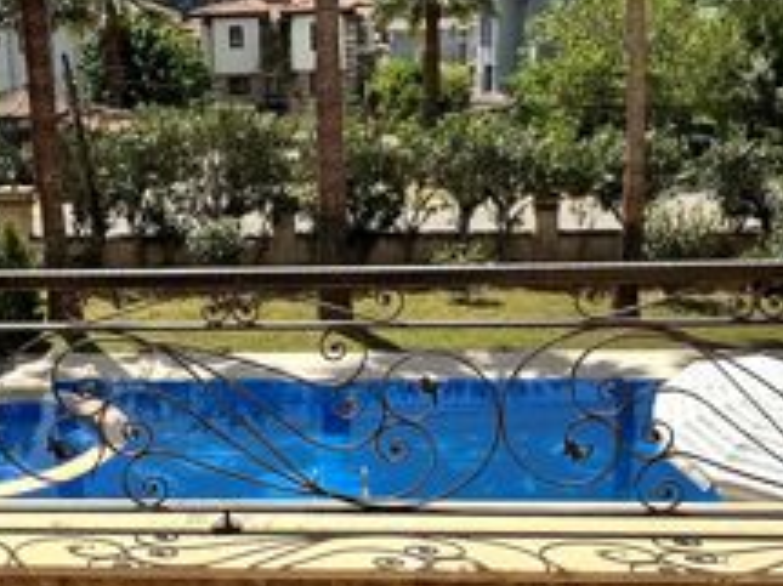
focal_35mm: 46
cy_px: 233
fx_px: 1040
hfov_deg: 40.8
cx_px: 275
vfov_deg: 31.4
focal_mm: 2.22
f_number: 2.2
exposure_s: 1/1642
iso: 40
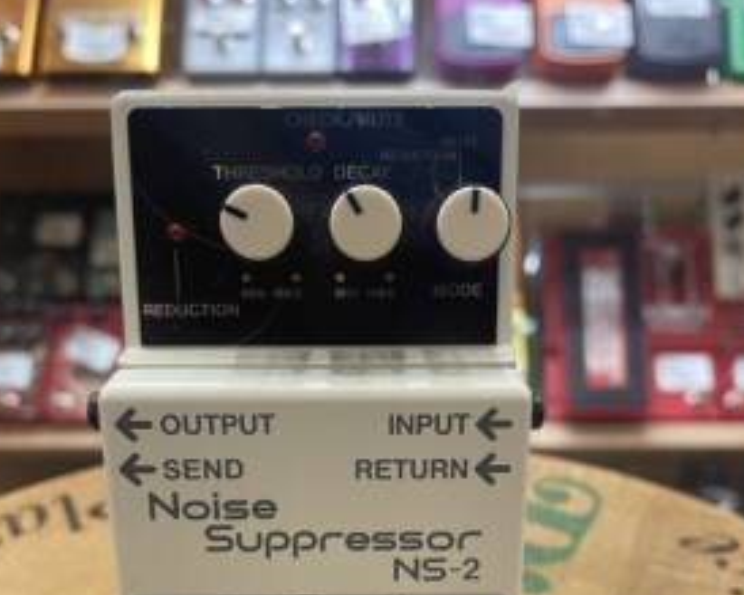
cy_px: 478
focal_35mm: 37
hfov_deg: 49.1
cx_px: 364
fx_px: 814
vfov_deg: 38.6
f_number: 1.6
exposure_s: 1/60
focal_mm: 4.2
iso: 160
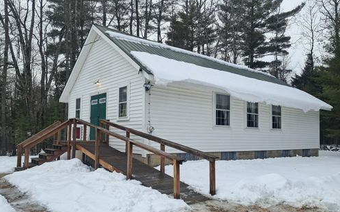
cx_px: 170
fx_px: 269
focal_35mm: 29
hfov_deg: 64.6
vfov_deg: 43.0
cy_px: 125
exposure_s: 1/230
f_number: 1.8
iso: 50
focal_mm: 4
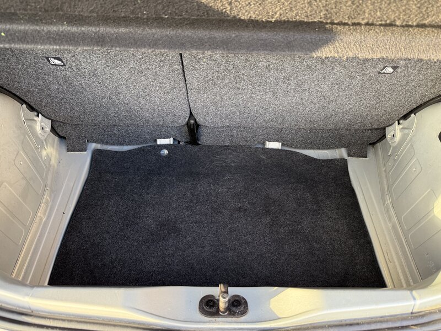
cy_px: 166
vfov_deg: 56.8
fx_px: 306
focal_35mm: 24
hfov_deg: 71.6
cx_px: 220
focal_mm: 6.76
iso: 320
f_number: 1.78
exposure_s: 1/100
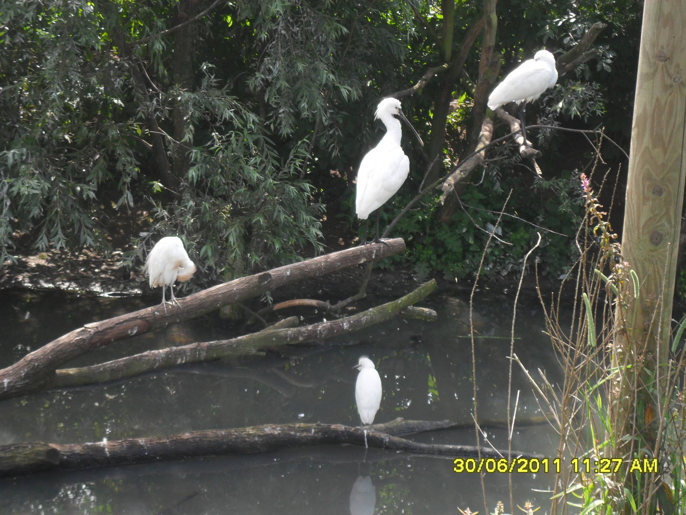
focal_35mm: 74
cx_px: 343
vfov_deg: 19.9
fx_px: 1466
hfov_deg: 26.3
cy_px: 258
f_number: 3.9
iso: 100
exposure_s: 1/180
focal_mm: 13.2
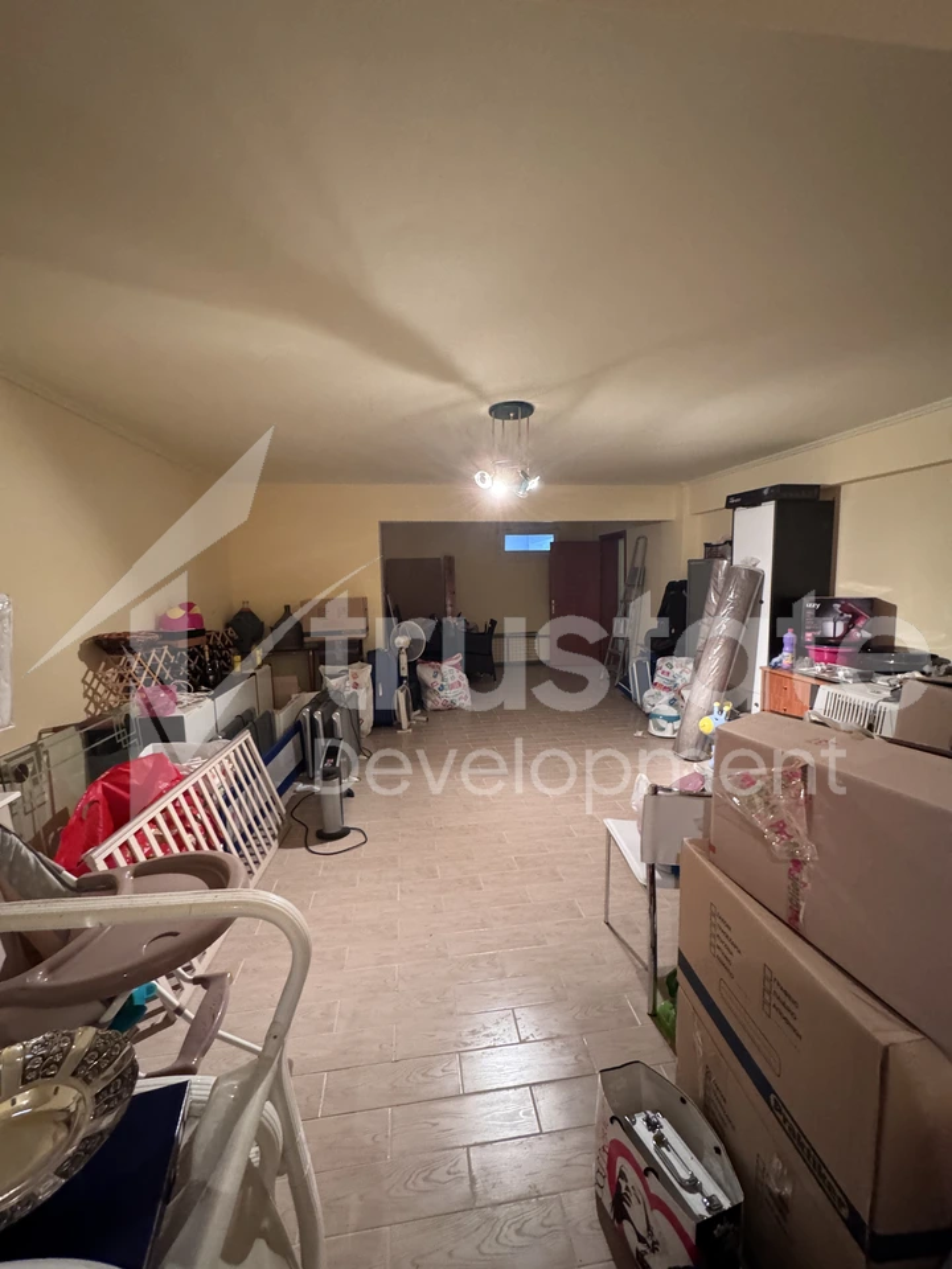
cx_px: 476
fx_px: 513
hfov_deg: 85.7
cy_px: 634
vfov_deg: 102.1
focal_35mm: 14
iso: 1000
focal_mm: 2.22
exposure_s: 1/33
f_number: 2.2
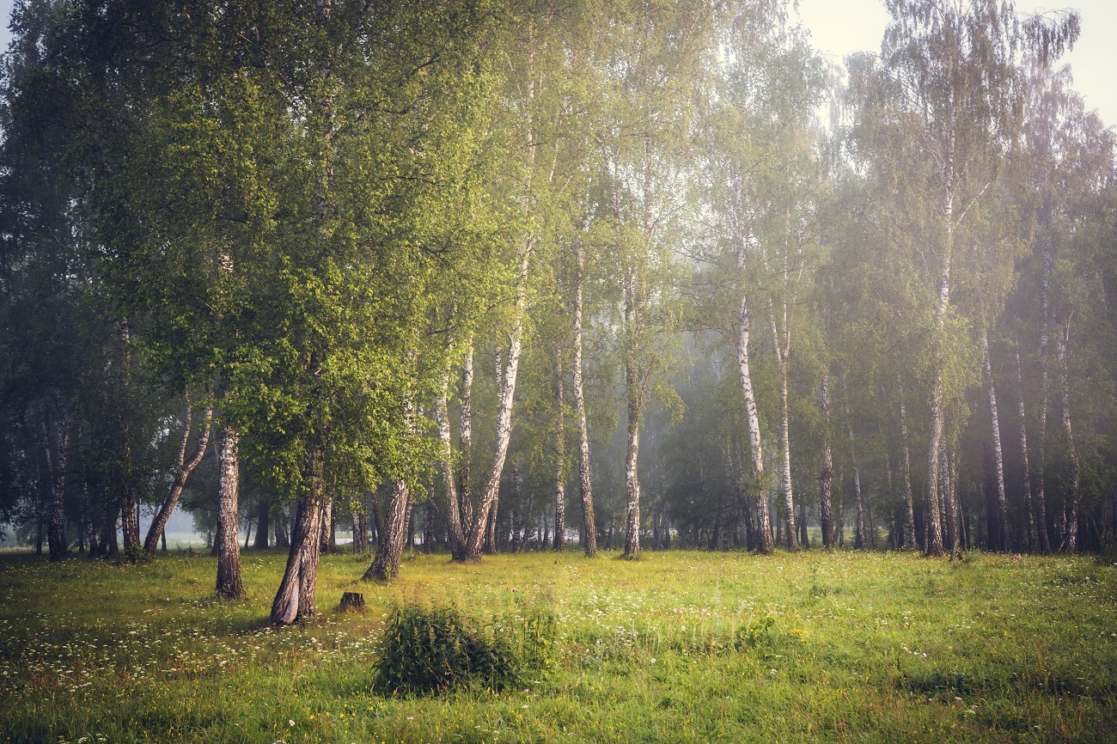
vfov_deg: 25.7
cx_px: 558
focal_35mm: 52
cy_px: 372
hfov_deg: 37.9
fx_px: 1628
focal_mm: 35
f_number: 4
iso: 400
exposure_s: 1/125
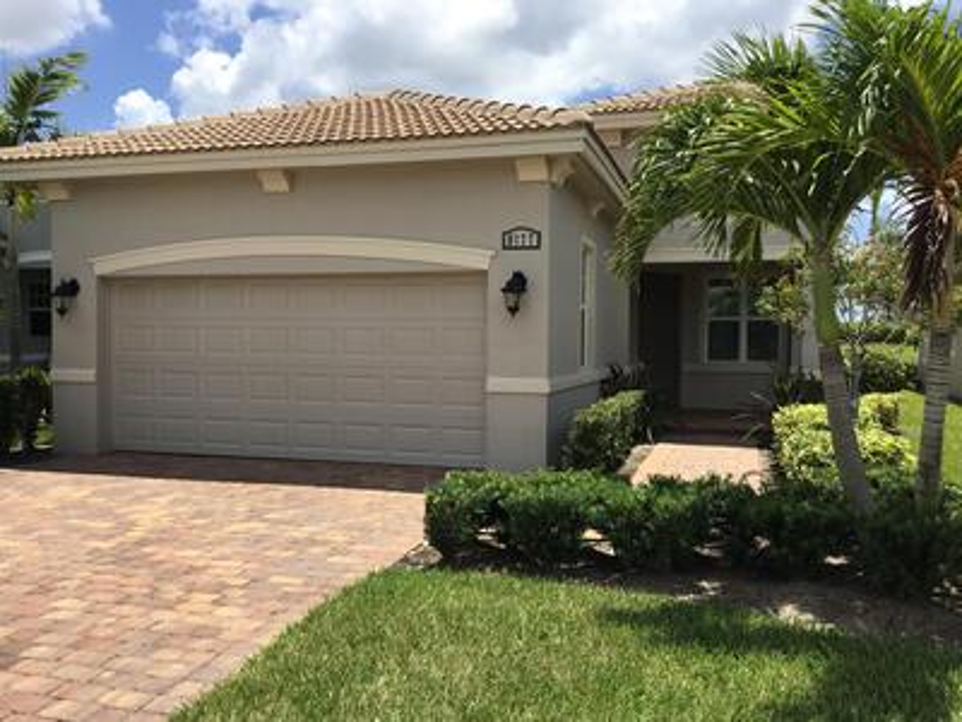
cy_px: 361
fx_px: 862
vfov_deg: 45.4
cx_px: 481
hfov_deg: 58.4
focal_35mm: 31
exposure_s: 1/1481
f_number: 2.4
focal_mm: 3.3
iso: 25
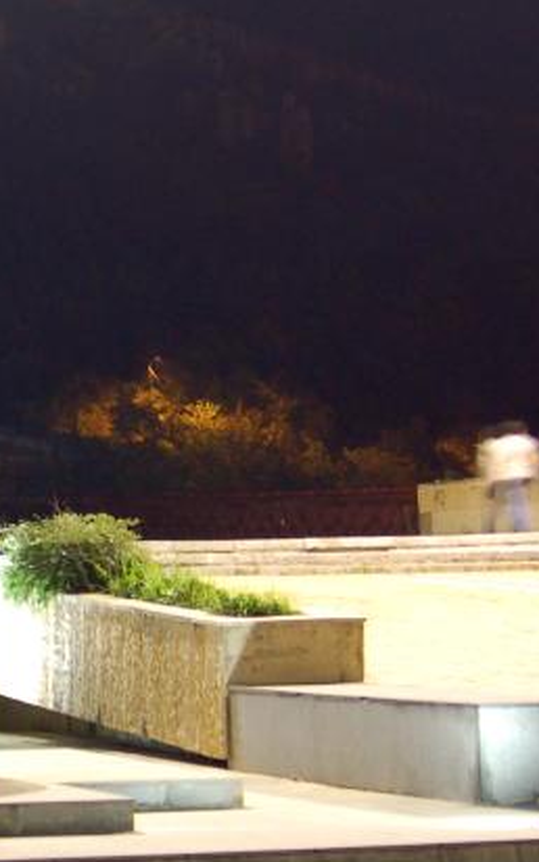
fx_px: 2492
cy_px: 339
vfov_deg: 19.6
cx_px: -389
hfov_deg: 11.6
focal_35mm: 106
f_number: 4
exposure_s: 1
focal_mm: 28
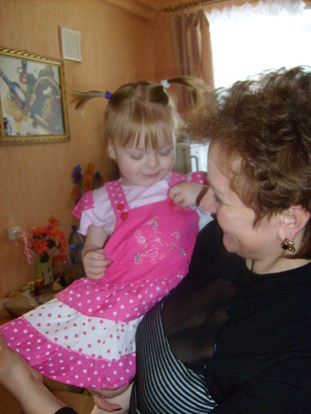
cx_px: 156
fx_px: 419
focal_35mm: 35
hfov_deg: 40.7
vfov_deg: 52.6
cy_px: 207
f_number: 2.8
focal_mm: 5.8
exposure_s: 1/45
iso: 200
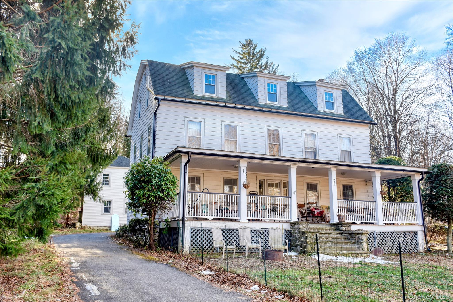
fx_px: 415
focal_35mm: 33
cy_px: 151
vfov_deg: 40.0
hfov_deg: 57.2
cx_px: 226
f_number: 8
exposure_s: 1/90
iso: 250
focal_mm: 22
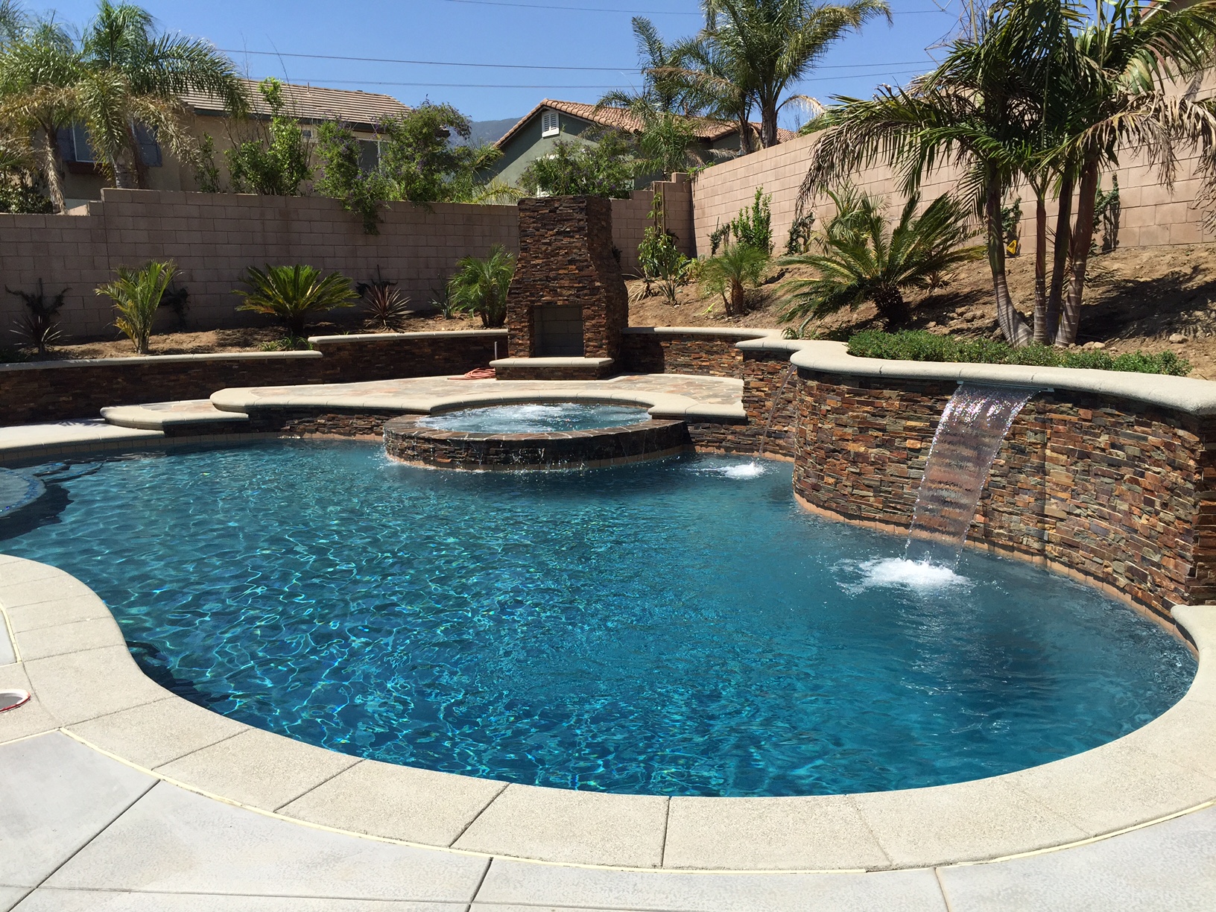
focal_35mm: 29
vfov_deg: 48.2
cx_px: 608
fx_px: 1019
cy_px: 456
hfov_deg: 61.7
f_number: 2.2
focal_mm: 4.15
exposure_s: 1/2326
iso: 32
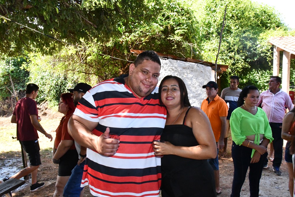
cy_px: 98
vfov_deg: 47.9
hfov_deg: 67.4
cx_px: 148
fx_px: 221
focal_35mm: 27
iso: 8000
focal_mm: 18
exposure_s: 1/250
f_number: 22
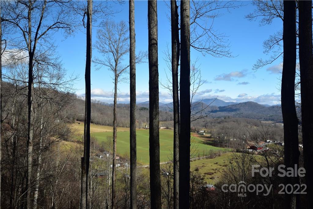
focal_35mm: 30
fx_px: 261
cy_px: 104
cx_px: 156
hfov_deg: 61.9
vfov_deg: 43.6
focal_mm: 20
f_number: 10
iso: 400
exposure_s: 1/320
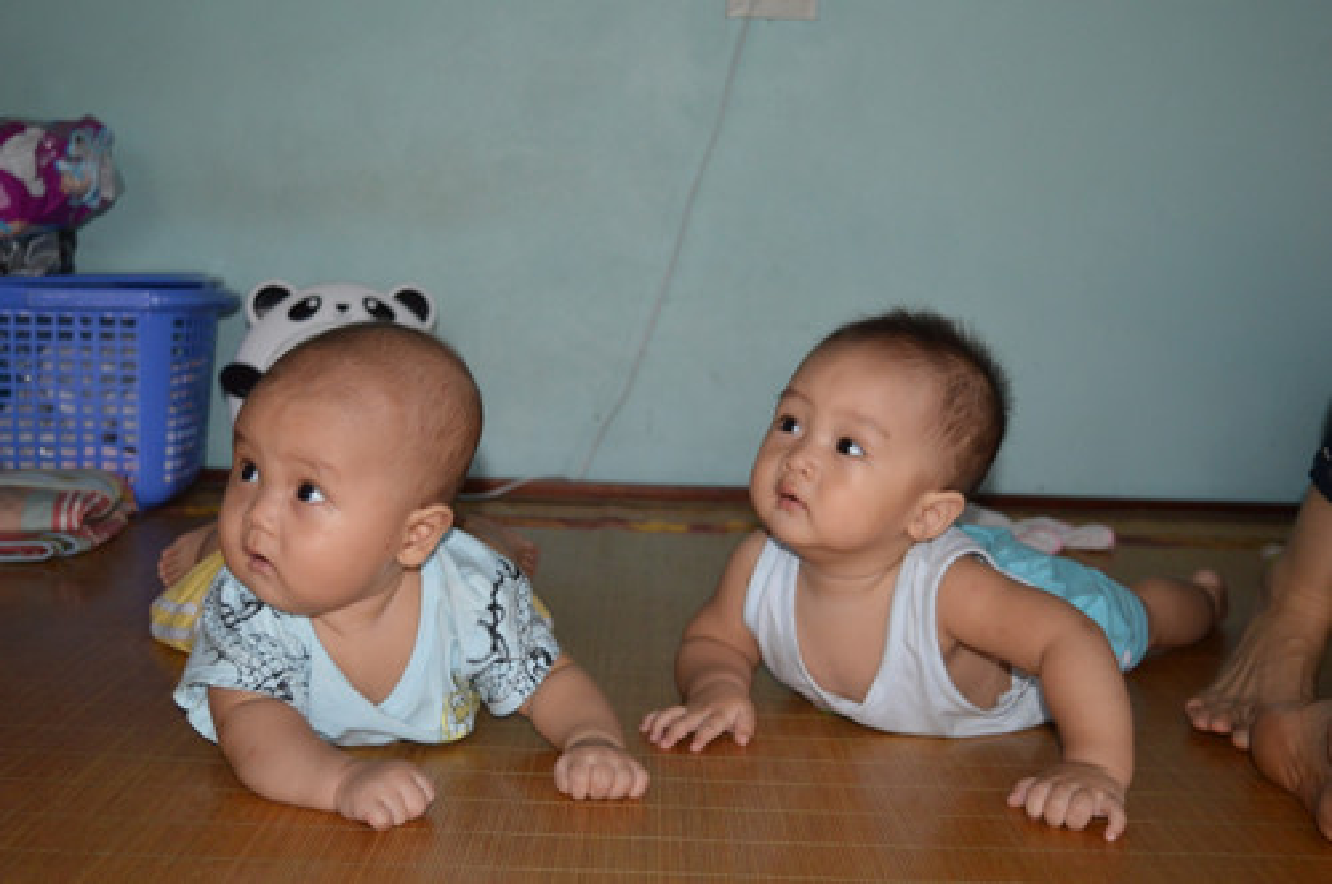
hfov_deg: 43.7
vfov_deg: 29.8
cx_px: 666
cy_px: 442
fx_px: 1663
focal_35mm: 45
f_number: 4.2
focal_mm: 30
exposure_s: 1/60
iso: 1250
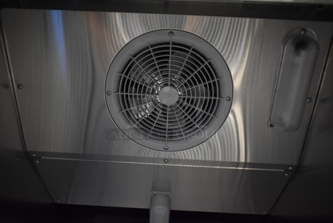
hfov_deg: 67.3
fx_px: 250
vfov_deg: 48.0
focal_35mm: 27
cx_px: 166
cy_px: 112
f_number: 3.5
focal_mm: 18
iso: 1400
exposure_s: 1/30
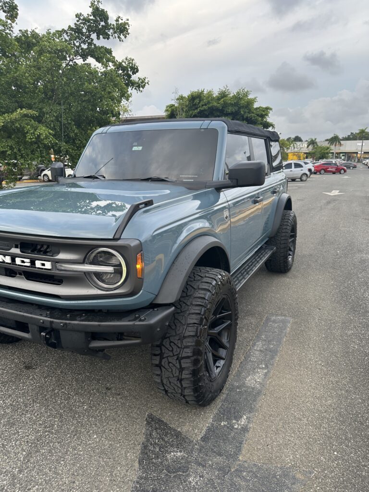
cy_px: 246
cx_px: 184
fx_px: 341
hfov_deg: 56.8
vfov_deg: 71.6
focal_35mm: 24
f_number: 1.78
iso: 64
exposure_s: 1/100
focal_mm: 6.86
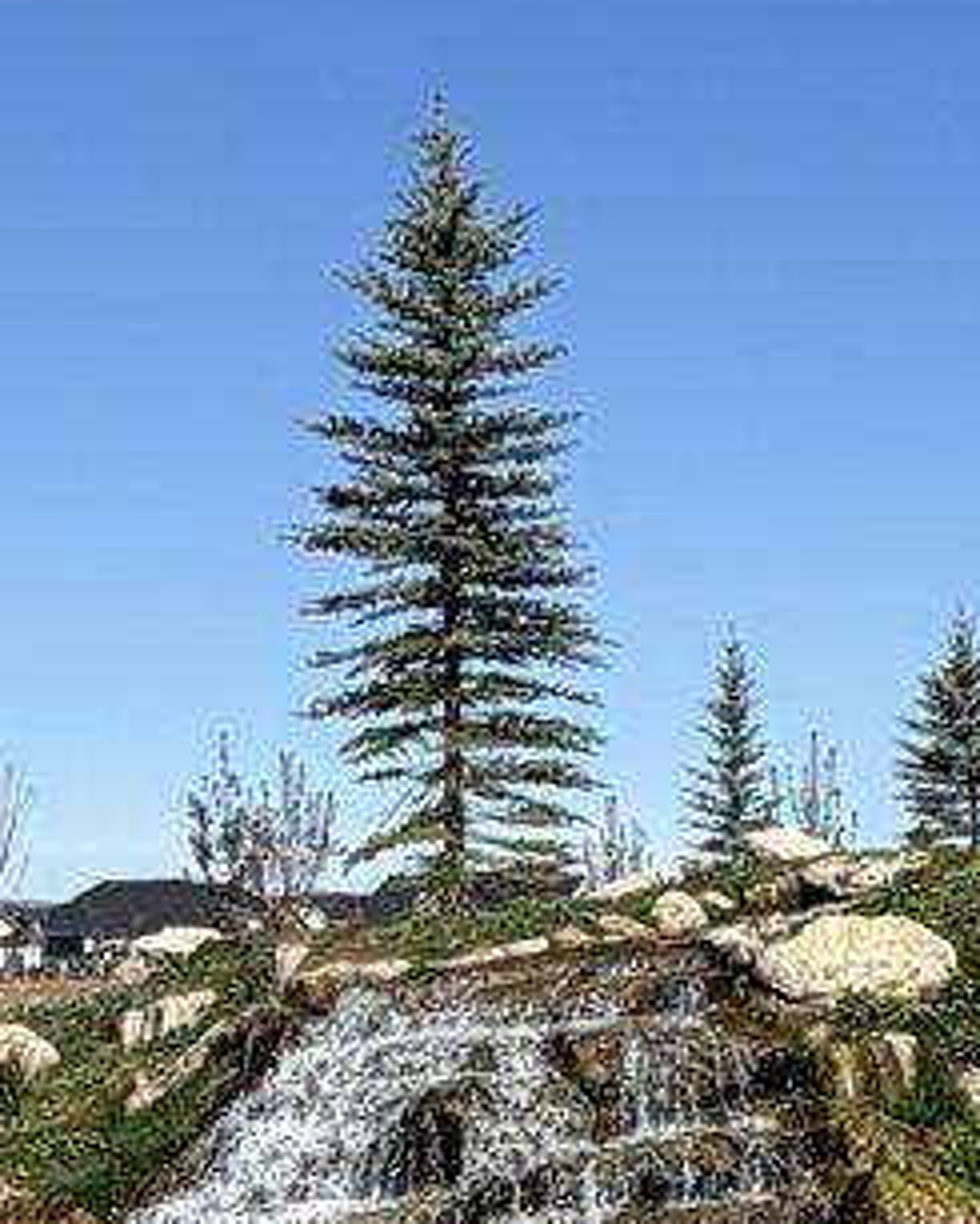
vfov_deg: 18.6
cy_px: 708
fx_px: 3732
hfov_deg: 14.3
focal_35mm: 103
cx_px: 1280
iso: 20
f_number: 2.2
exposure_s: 1/1145
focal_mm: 2.22
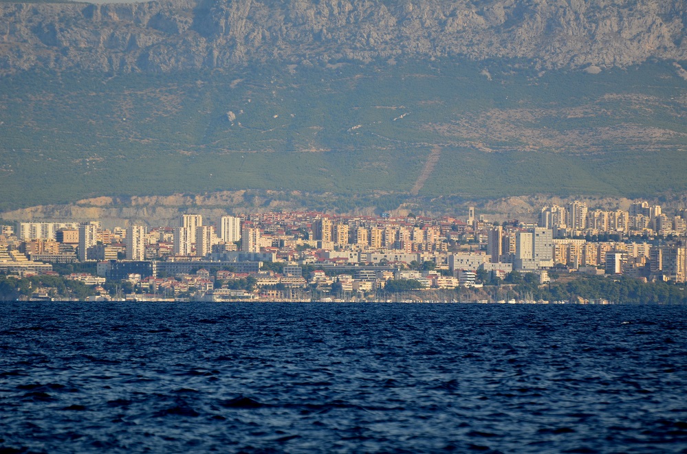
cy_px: 227
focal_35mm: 450
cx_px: 344
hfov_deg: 4.6
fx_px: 8567
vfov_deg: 3.0
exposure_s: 1/2000
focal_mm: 300
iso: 400
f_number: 5.6
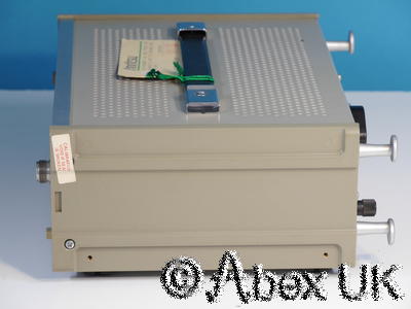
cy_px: 154
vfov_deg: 8.8
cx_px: 206
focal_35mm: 168
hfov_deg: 11.8
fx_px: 1995
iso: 200
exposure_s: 1/2.5
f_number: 8
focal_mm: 84
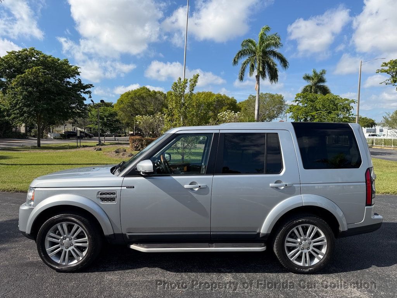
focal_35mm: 24
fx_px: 275
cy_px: 149
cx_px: 198
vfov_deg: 56.8
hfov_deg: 71.6
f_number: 1.78
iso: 80
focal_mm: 6.76
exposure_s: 1/5319
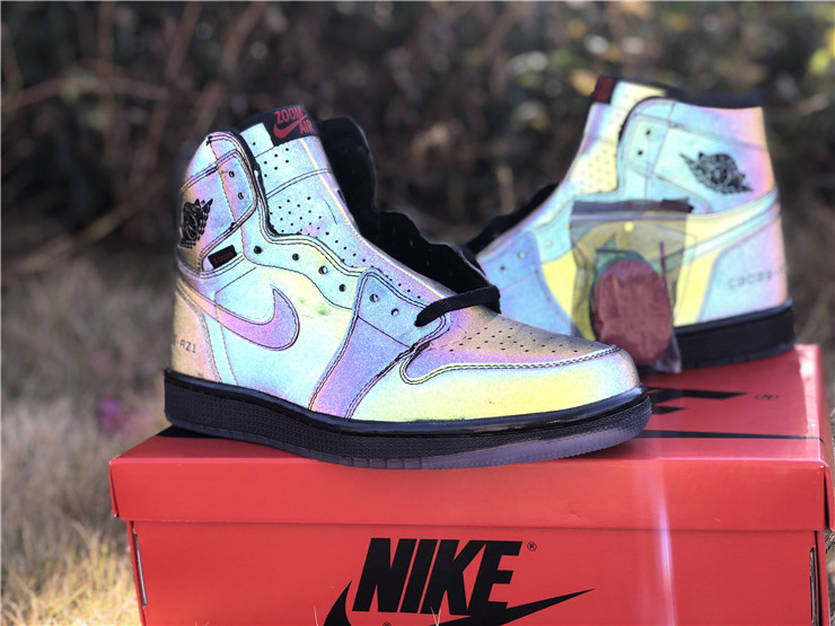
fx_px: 1254
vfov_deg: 28.0
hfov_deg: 36.8
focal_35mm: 52
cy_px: 313
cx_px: 418
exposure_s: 1/162
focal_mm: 6
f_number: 2.4
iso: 16
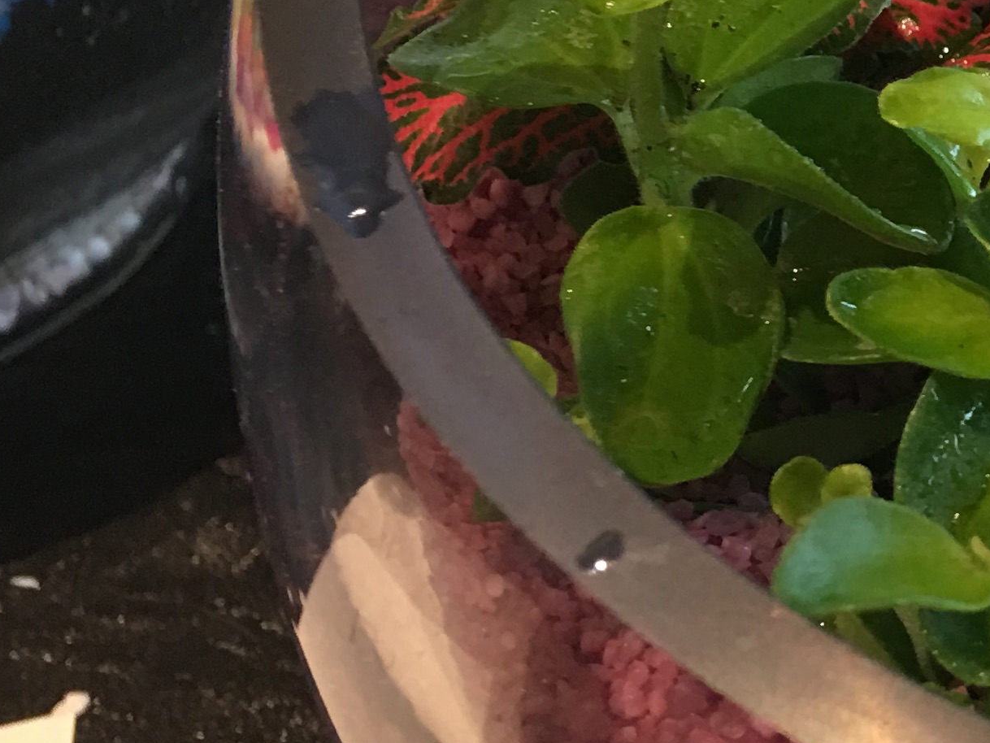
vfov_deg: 15.3
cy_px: 186
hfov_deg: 18.6
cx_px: 1383
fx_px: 2746
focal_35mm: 96
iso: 64
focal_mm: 4.15
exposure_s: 1/17
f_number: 2.2
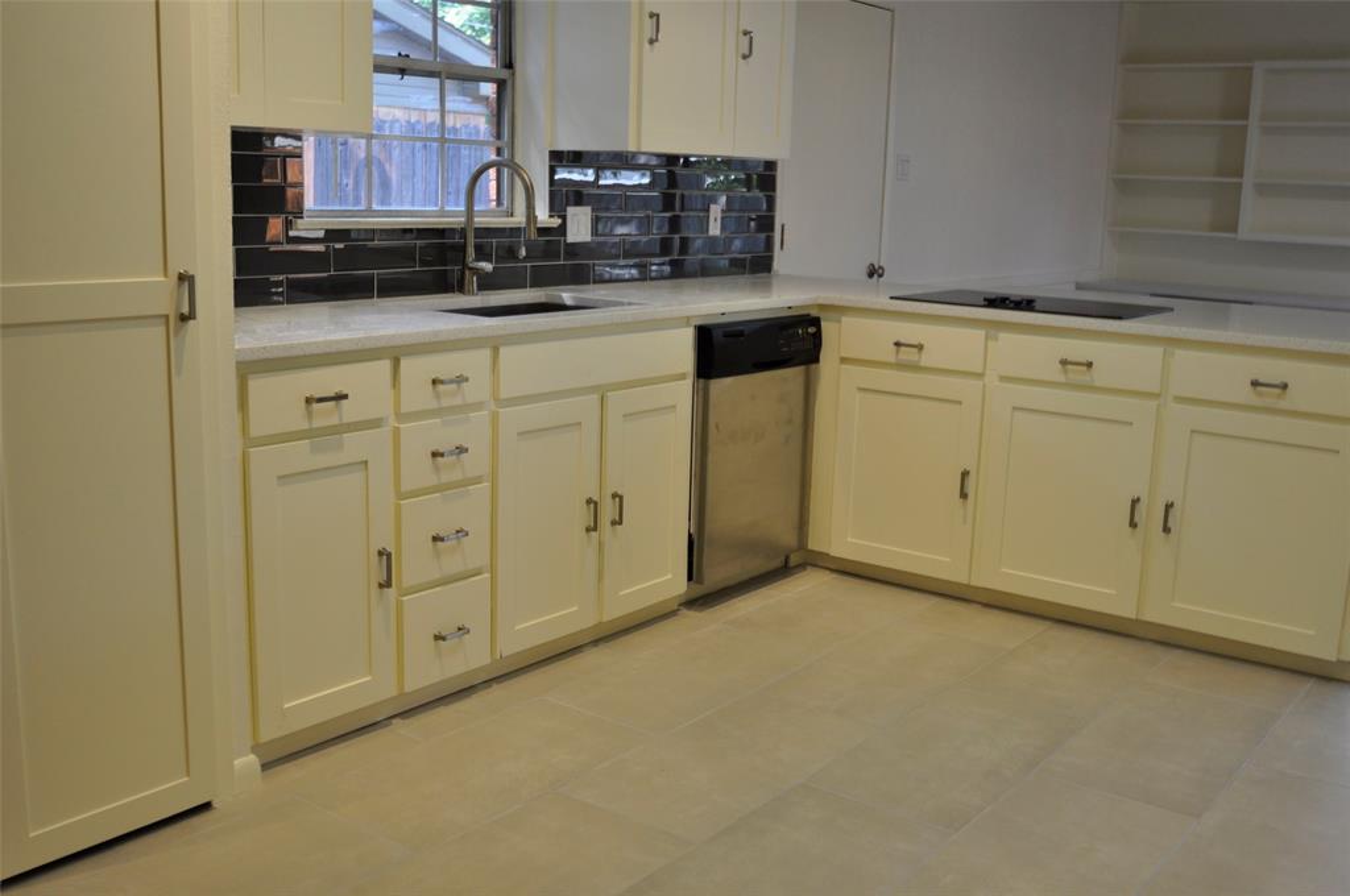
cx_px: 675
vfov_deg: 36.8
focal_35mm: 36
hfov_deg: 53.2
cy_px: 448
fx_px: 1348
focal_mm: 24
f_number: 4.5
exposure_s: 1/60
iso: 400
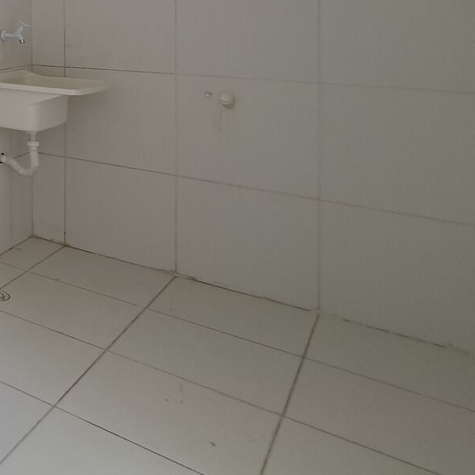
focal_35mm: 37
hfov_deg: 26.9
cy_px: 19
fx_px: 574
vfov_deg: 40.3
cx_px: -277
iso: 50
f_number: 2.2
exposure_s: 1/60
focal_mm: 1.8
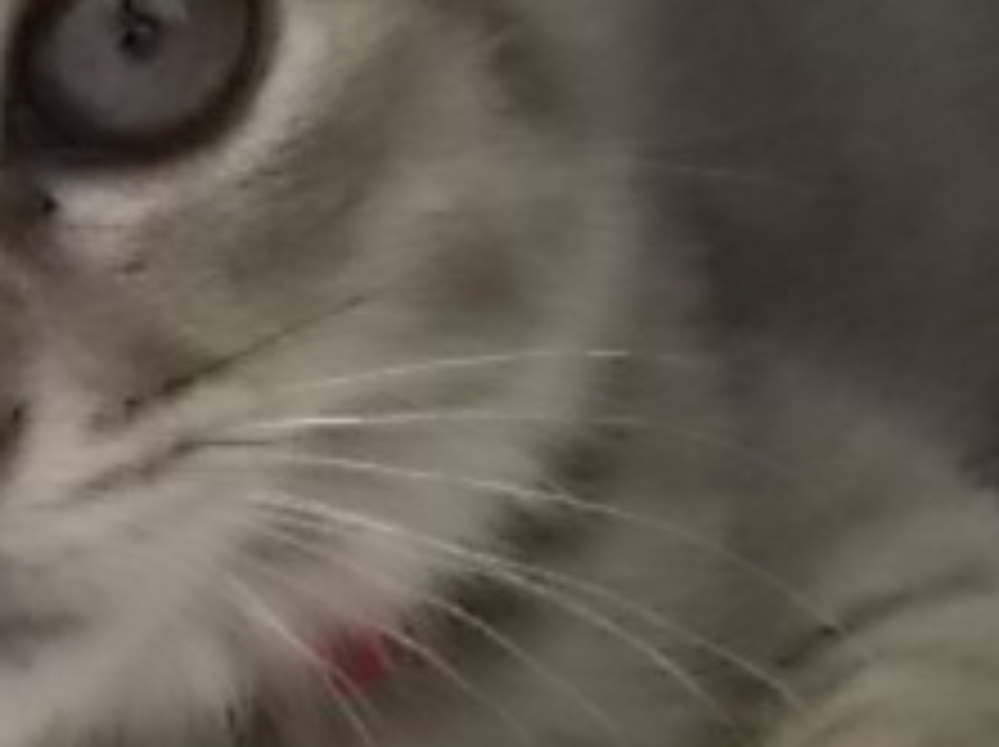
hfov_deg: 24.2
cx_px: -112
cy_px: 284
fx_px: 2162
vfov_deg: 19.6
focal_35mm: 75
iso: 800
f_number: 3.2
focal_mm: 4.6
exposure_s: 1/40
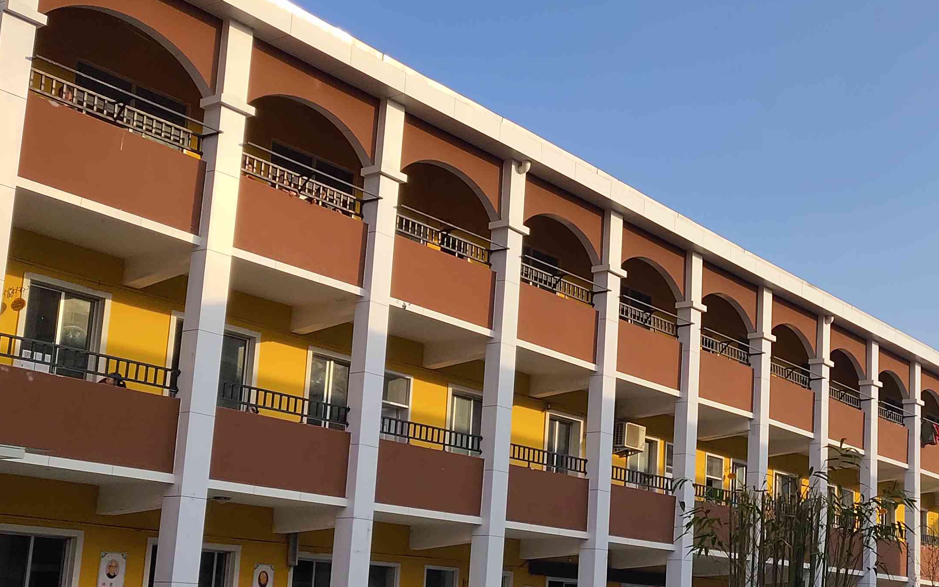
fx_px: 1510
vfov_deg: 21.9
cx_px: 721
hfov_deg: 33.7
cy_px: 410
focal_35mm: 59
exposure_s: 1/2313
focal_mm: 4.35
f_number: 1.8
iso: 50
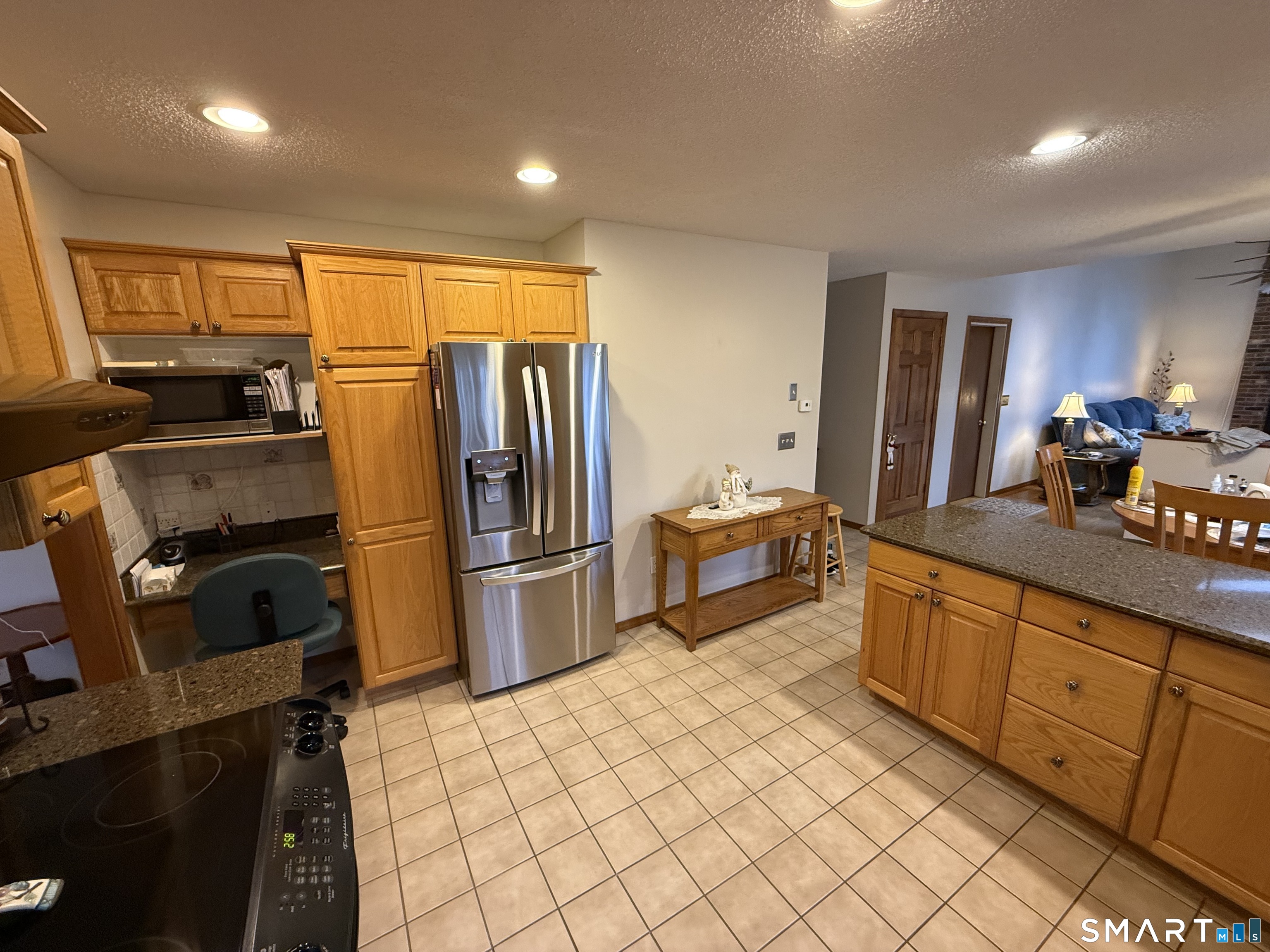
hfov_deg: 102.1
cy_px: 476
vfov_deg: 85.7
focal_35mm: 14
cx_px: 635
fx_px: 514
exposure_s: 1/60
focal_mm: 2.22
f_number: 2.2
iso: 400
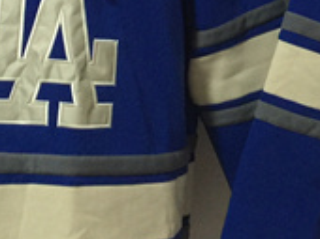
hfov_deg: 17.5
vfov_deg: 12.9
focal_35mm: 111
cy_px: -67
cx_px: 288
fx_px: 1025
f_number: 2.2
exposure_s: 1/8
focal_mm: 4.15
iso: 125
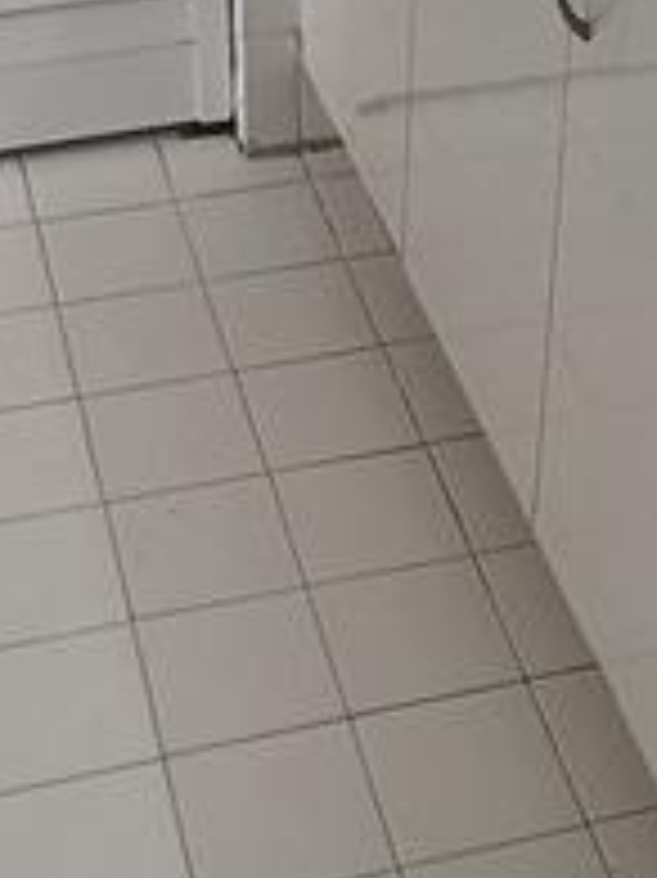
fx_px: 2027
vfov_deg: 23.3
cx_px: 472
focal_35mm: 80
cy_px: -27
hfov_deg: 18.3
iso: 50
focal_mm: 2.2
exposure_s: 1/154
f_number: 2.2
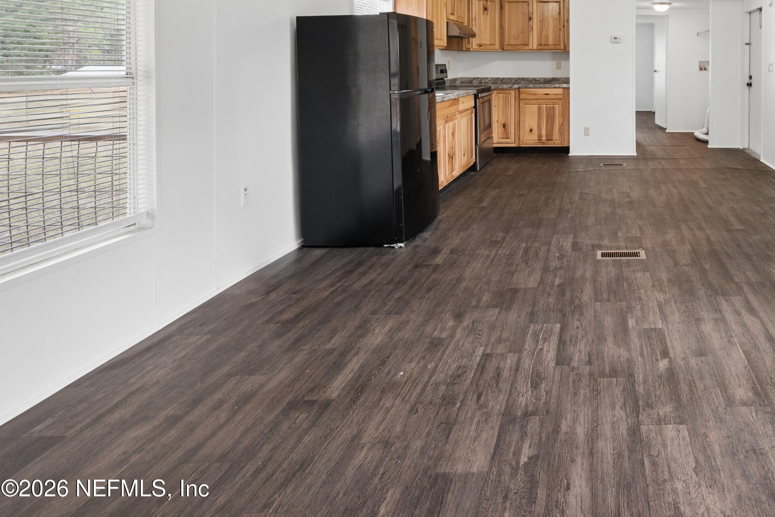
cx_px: 608
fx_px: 474
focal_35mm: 22
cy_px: 119
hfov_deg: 71.5
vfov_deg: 54.2
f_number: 8
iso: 400
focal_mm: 14
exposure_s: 1/30
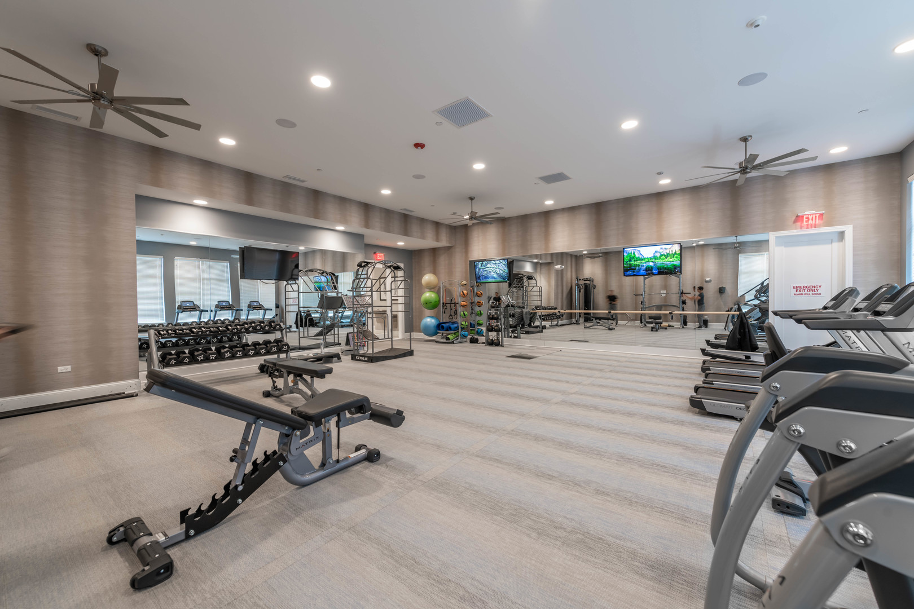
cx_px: 457
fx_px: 355
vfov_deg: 81.2
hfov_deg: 104.3
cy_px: 304
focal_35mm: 14
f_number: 7.1
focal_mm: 14
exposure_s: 1/4
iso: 200
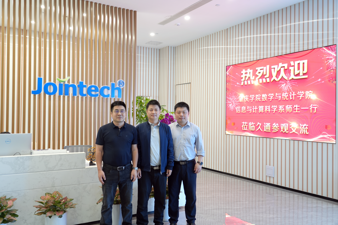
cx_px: 169
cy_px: 112
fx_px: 291
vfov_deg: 42.3
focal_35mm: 31
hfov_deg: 60.3
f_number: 4
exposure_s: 1/30
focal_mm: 31
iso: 400
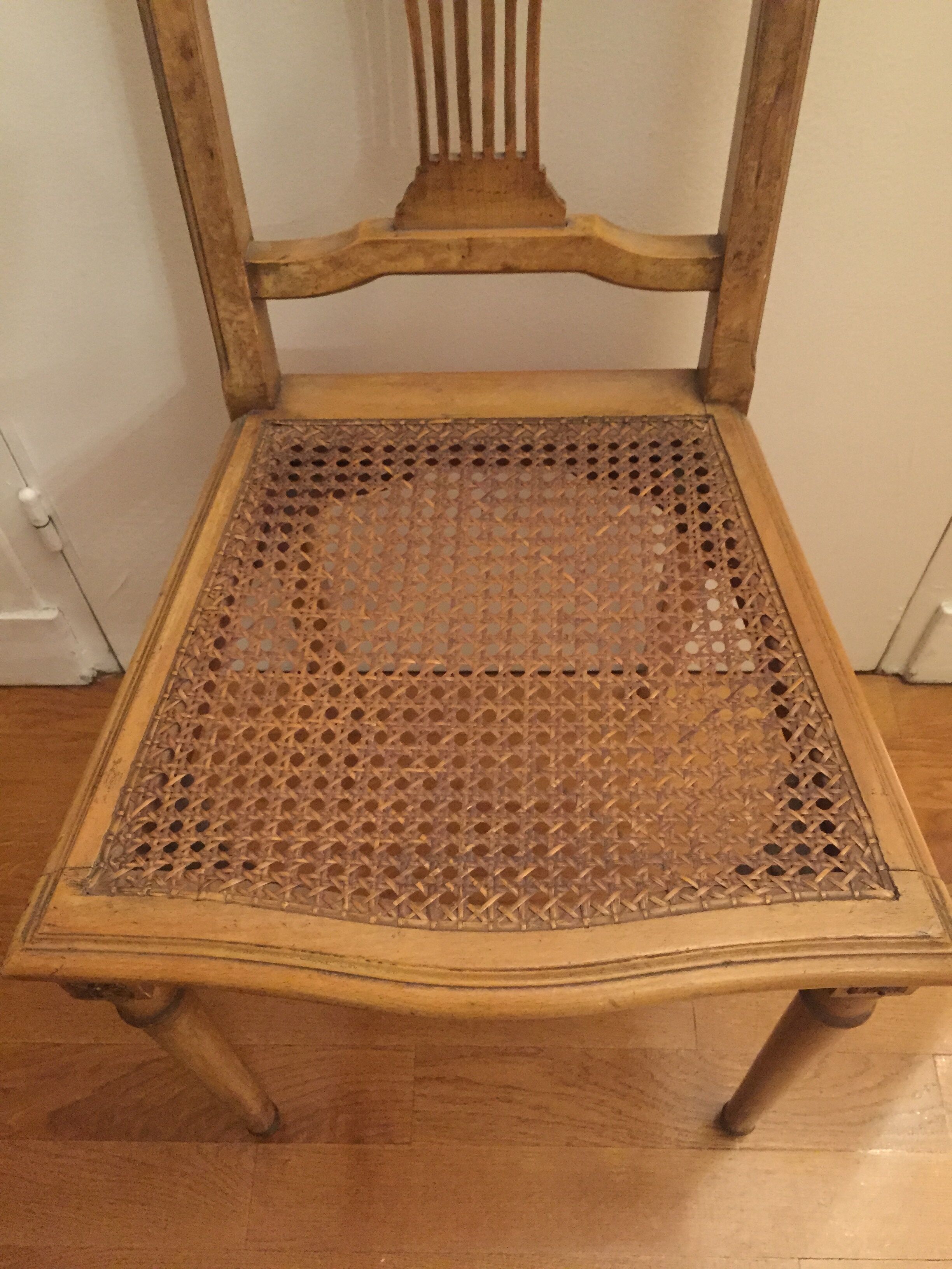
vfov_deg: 61.7
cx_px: 476
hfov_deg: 48.2
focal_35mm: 29
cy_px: 634
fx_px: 1063
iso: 500
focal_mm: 4.15
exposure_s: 1/17
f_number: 2.2
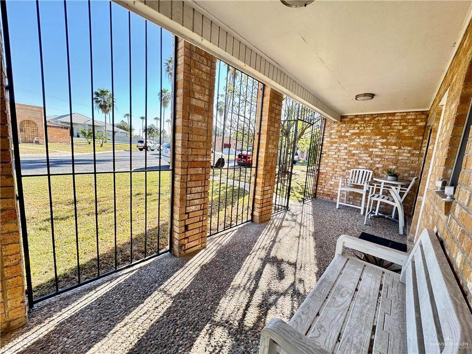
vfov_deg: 85.7
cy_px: 177
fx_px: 191
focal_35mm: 14
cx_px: 236
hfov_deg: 102.1
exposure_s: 1/115
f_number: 2.2
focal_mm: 2.22
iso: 40
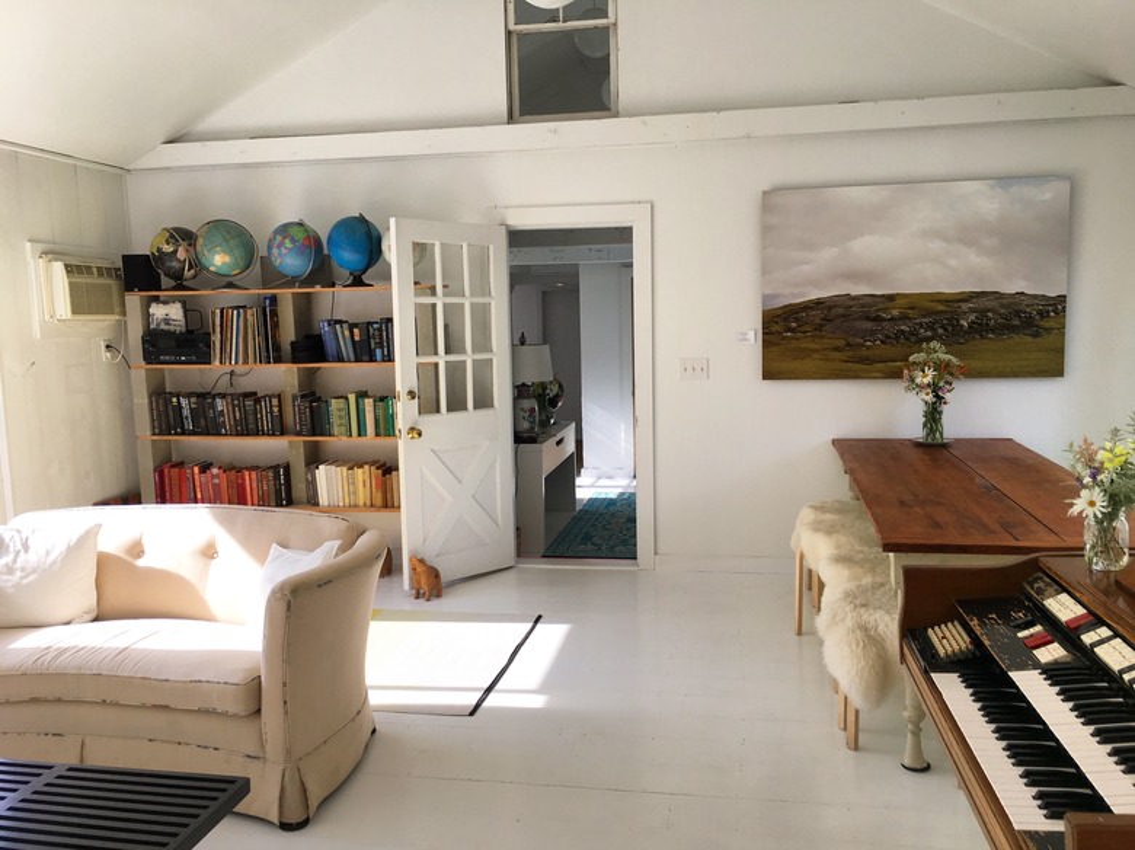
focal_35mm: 29
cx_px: 568
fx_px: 950
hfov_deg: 61.7
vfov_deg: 48.2
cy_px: 425
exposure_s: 1/260
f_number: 2.2
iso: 25
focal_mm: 4.15
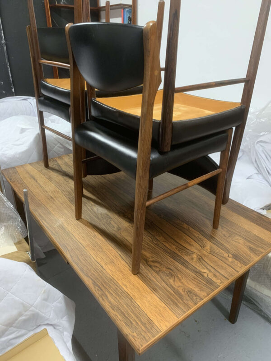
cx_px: 136
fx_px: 271
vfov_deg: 67.3
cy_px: 180
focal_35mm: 26
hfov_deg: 53.1
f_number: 1.8
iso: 250
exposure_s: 1/50
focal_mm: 4.25
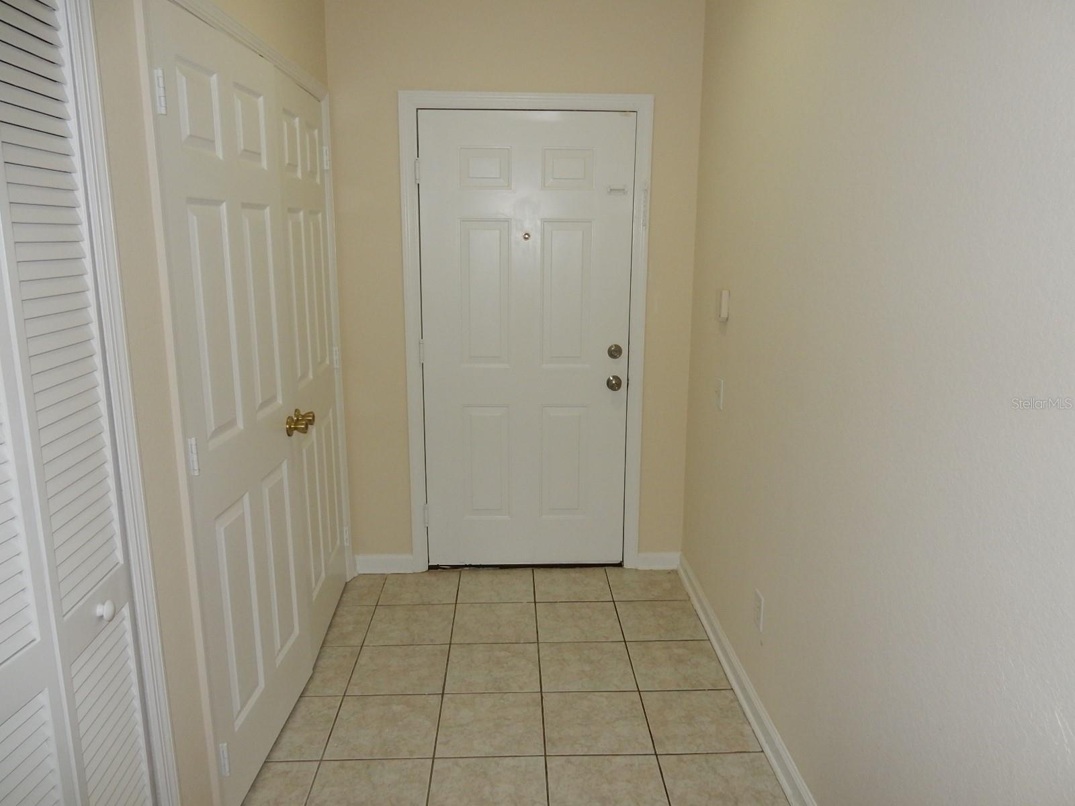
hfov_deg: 69.4
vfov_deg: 54.9
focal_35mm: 25
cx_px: 538
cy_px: 403
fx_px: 776
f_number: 3.7
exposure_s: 1/30
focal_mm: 4.5
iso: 200
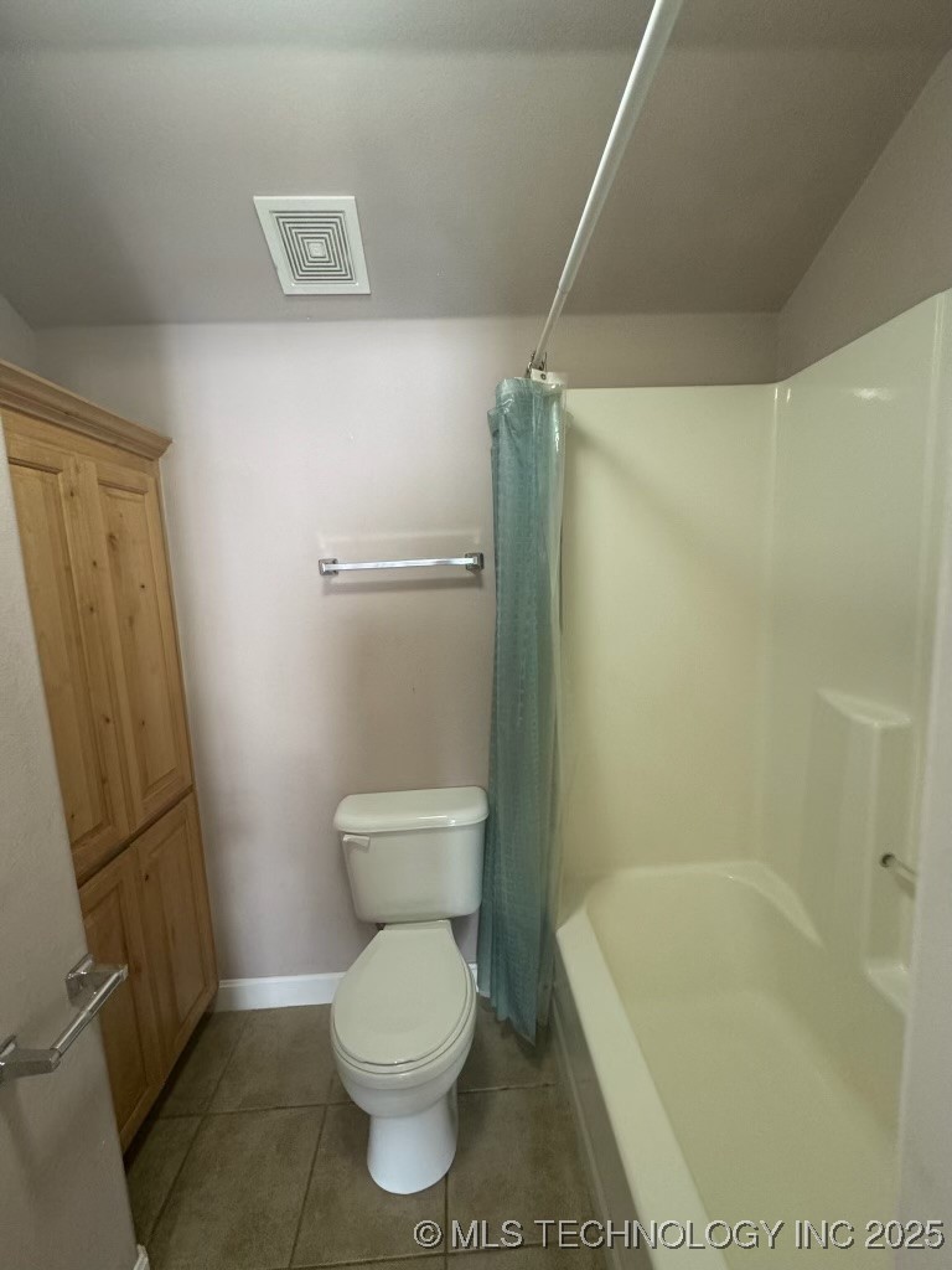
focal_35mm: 14
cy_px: 635
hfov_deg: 85.7
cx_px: 476
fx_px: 513
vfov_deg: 102.1
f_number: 2.2
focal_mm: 2.22
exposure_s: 1/60
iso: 200
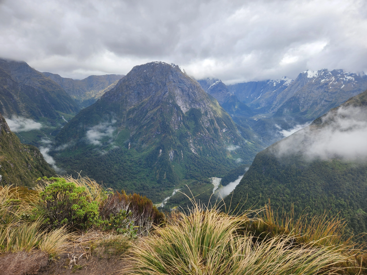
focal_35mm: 23
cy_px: 138
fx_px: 244
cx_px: 184
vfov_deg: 58.9
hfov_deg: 73.9
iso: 20
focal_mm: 5.4
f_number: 1.8
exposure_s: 1/834
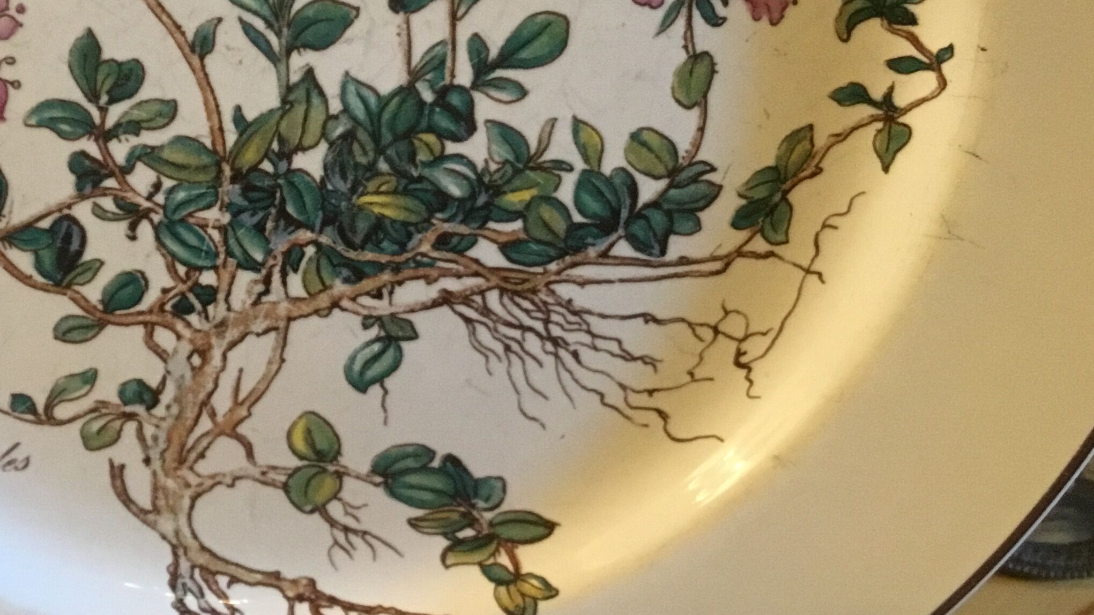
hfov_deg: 37.6
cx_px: 284
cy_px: 224
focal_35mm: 54
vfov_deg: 22.2
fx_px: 1566
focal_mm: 3.3
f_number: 2.4
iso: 250
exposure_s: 1/25
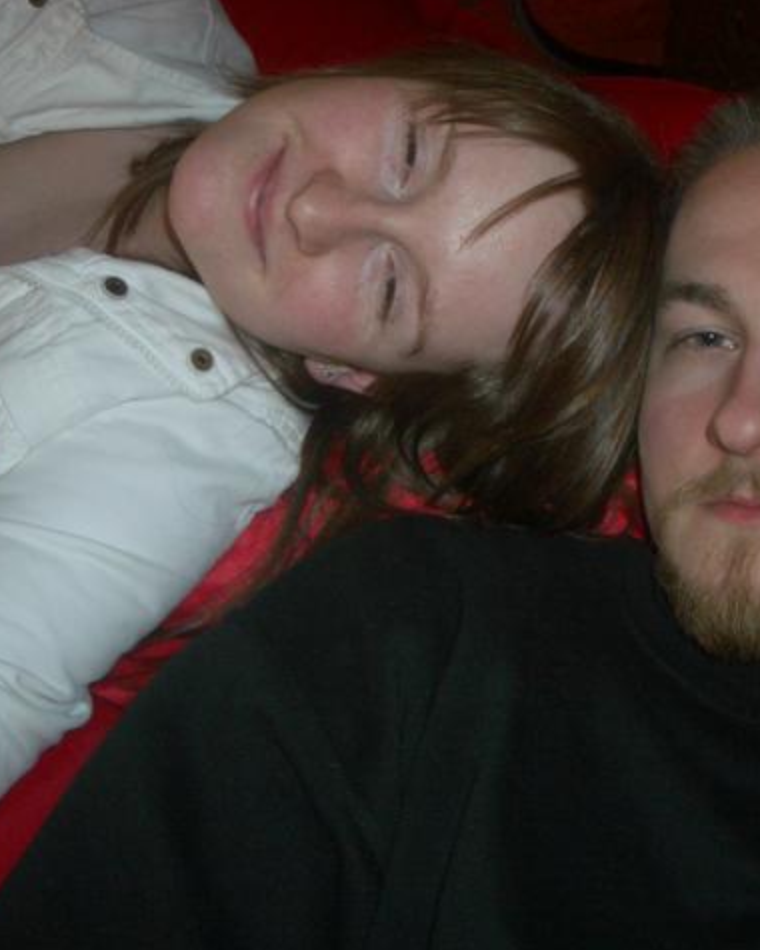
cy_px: 474
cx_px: 426
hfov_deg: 32.7
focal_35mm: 46
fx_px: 1293
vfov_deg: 40.3
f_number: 2.6
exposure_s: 1/60
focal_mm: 5.8
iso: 100
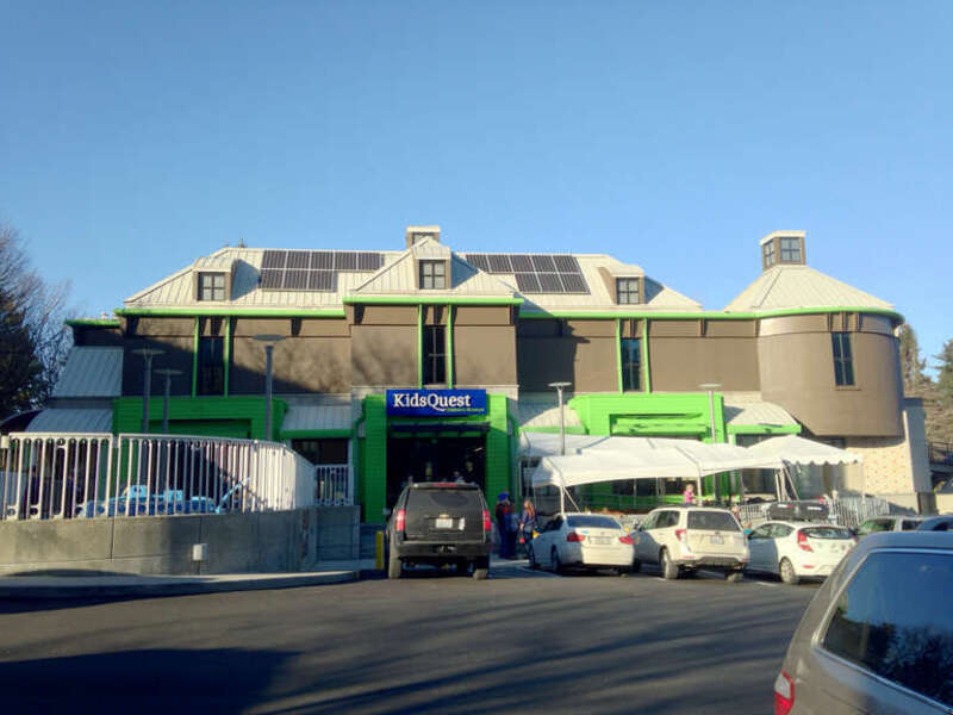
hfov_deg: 55.4
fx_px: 909
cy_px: 358
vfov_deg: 42.9
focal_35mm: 33
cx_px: 476
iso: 50
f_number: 2.4
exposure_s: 1/475
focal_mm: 4.12
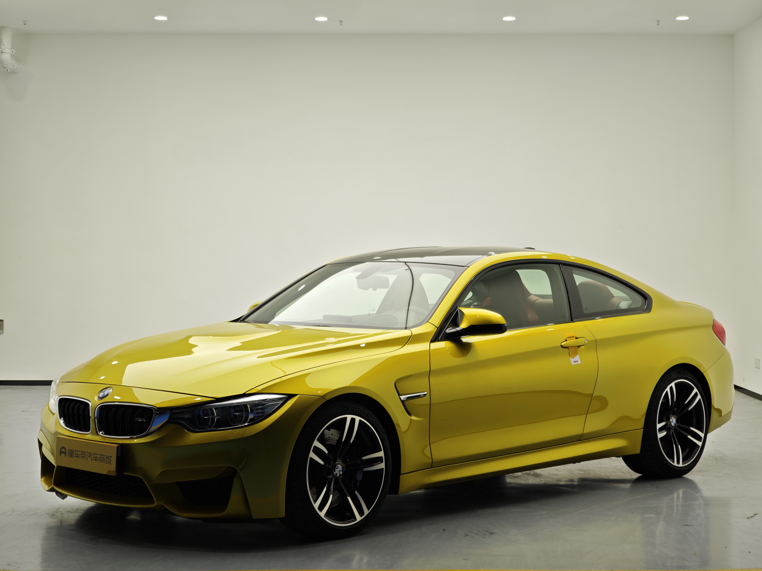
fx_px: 1541
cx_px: 381
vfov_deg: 21.0
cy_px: 286
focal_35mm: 70
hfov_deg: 27.8
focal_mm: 11.5
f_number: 1.8
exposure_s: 1/121
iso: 50
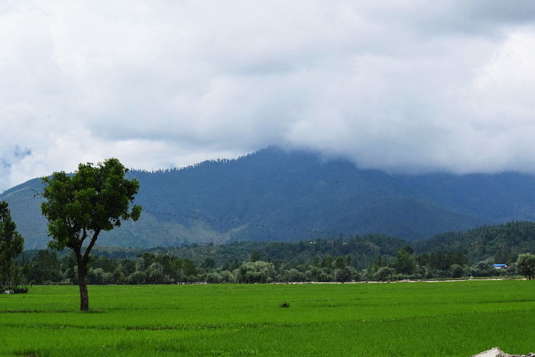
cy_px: 178
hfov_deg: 24.6
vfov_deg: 16.6
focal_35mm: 82
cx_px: 268
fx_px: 1226
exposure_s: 1/1600
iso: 400
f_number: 6.3
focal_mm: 55
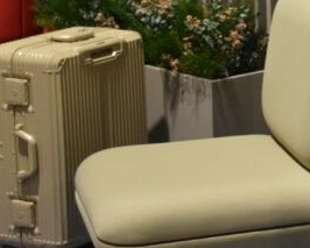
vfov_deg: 11.7
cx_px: 533
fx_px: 1193
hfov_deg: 13.5
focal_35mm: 130
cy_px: -20
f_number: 4
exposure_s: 1/60
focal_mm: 24
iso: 1600
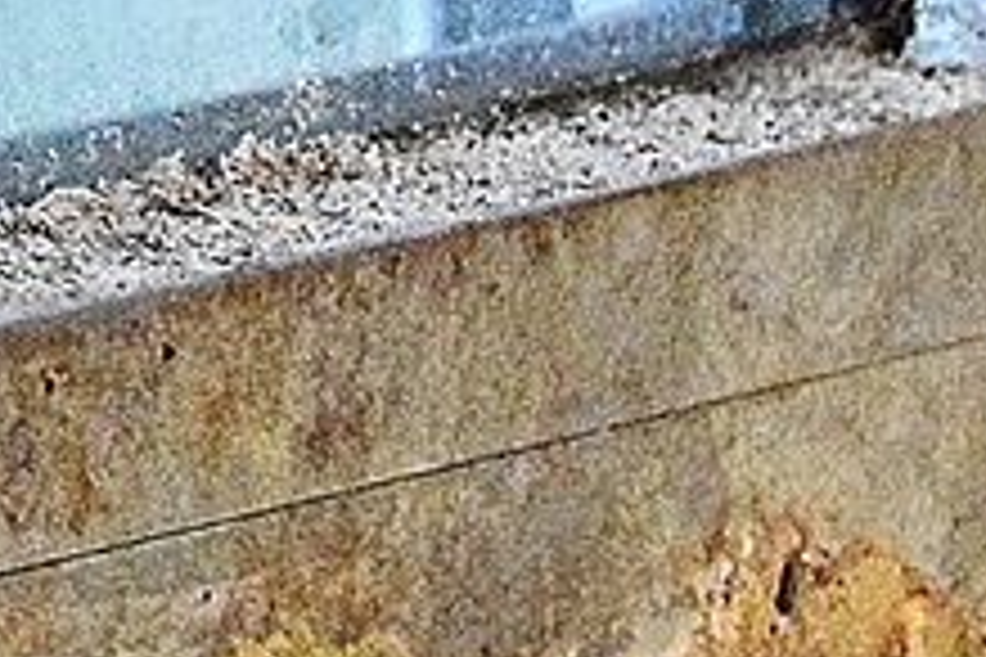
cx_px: 1778
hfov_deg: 2.1
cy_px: 1379
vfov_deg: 1.4
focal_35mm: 980
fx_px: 26839
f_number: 5.6
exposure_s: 1/400
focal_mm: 140
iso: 12800
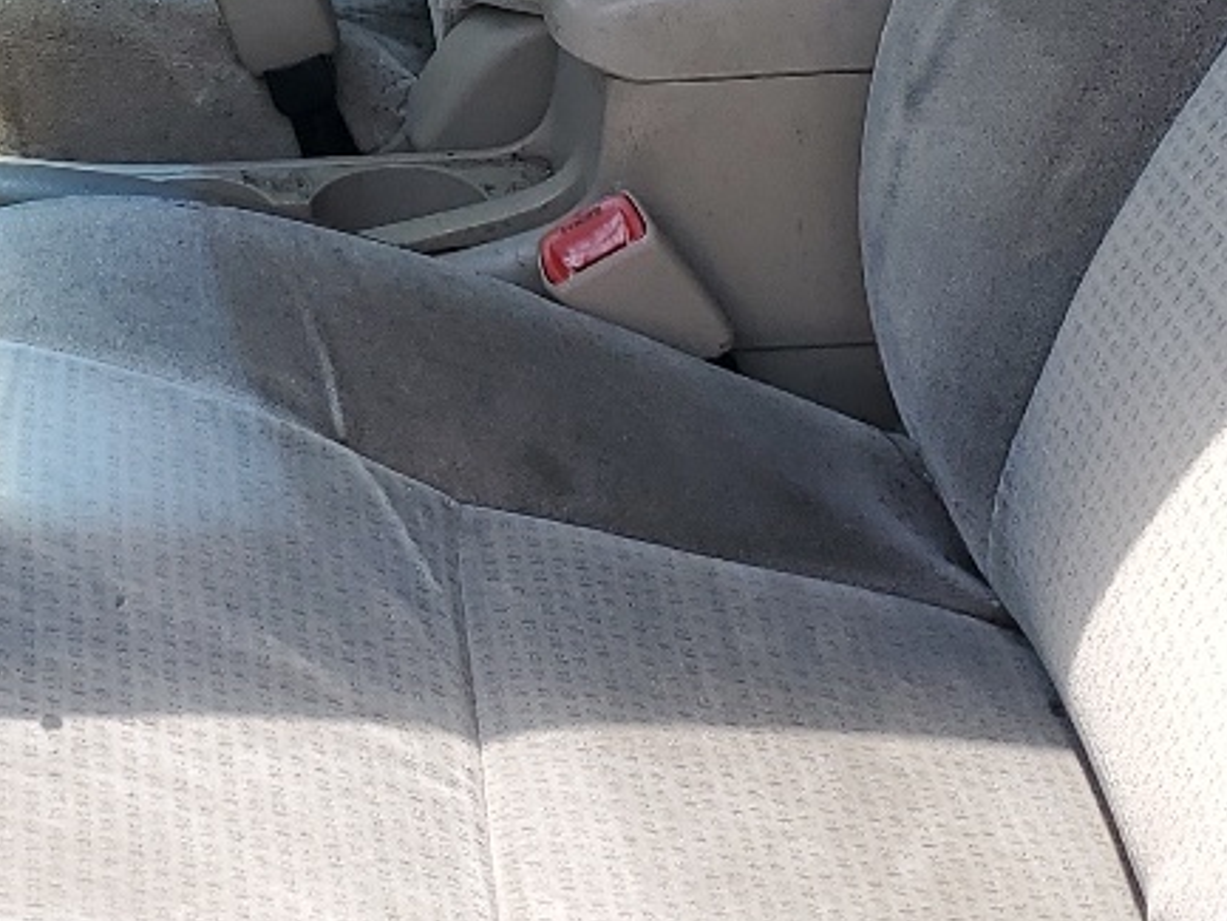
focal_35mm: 96
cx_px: -9
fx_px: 3404
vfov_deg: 15.0
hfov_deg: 19.8
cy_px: -111
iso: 50
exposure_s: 1/909
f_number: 1.5
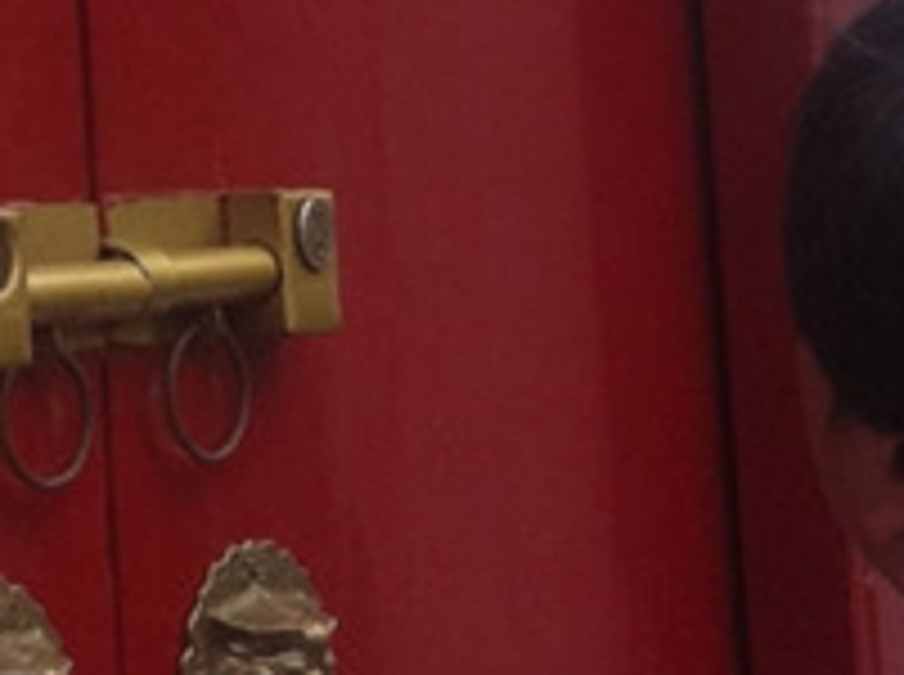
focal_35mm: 157
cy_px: -256
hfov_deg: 12.0
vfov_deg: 9.2
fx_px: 4093
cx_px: -459
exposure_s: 1/182
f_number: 2.8
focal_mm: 3.85
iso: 80
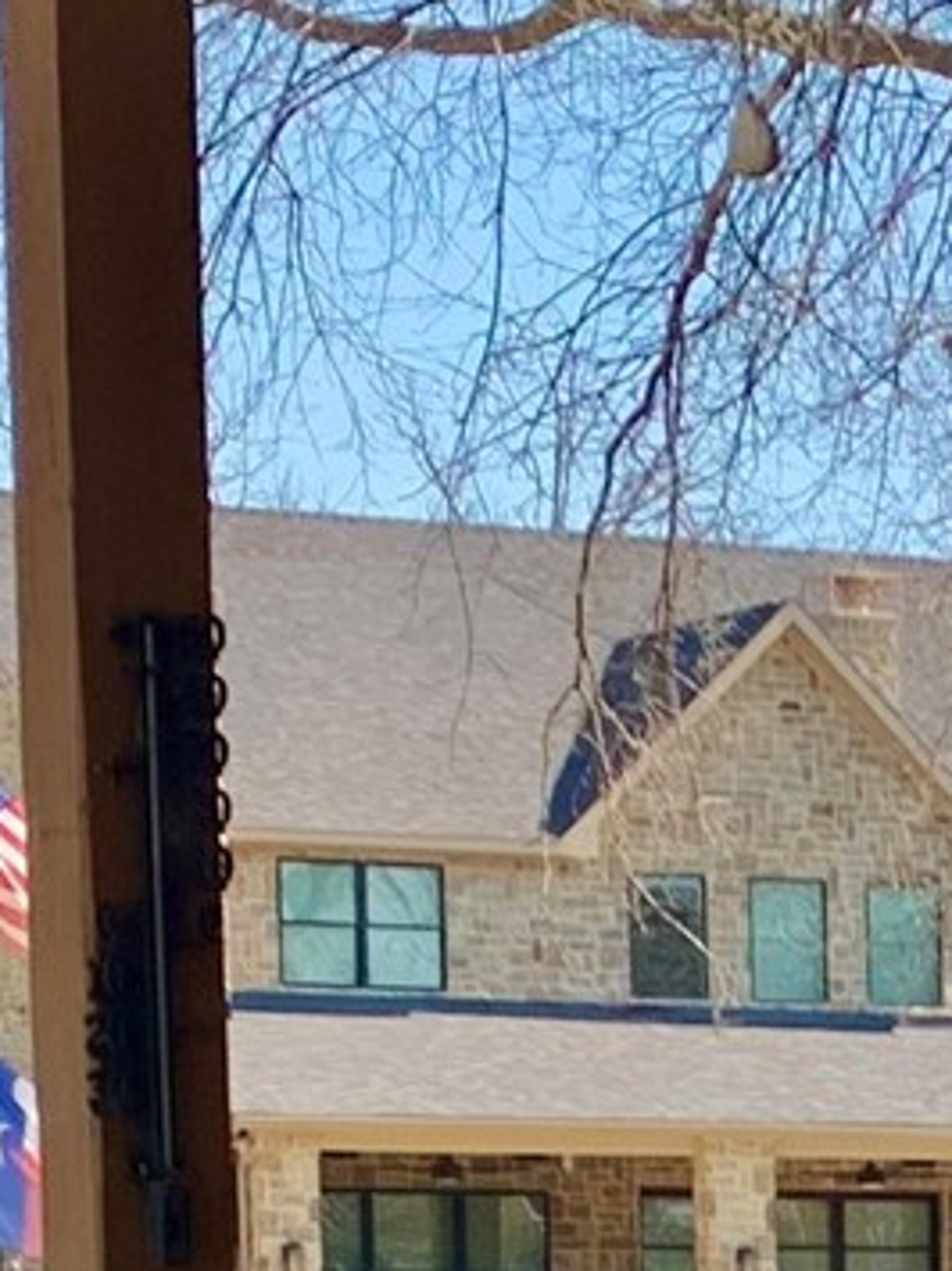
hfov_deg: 9.4
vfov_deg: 12.5
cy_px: 1937
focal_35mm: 150
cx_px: 1714
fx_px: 5504
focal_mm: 4.25
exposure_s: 1/616
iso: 25
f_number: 1.8
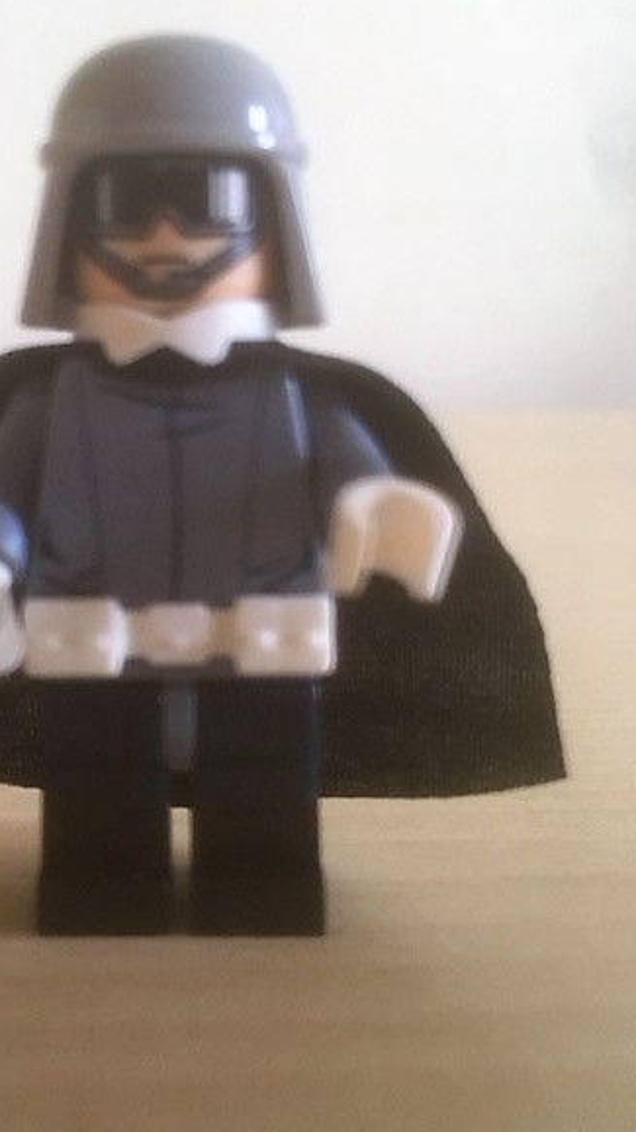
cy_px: 552
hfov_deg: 33.1
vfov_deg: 56.6
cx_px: 170
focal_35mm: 35
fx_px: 1050
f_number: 2.2
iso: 160
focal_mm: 4.15
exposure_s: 1/33
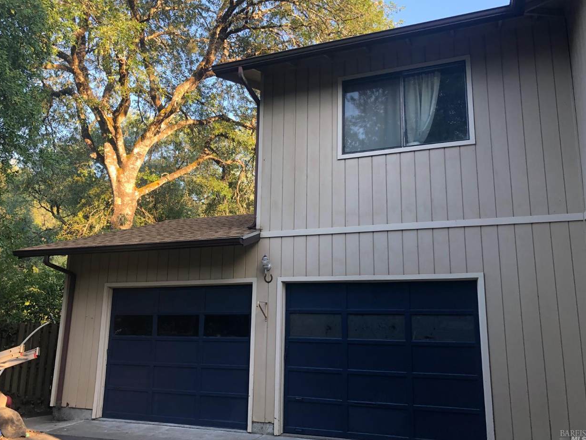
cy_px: 220
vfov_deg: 48.2
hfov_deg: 61.7
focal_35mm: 29
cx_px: 290
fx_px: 491
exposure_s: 1/120
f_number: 1.8
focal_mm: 4
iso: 40
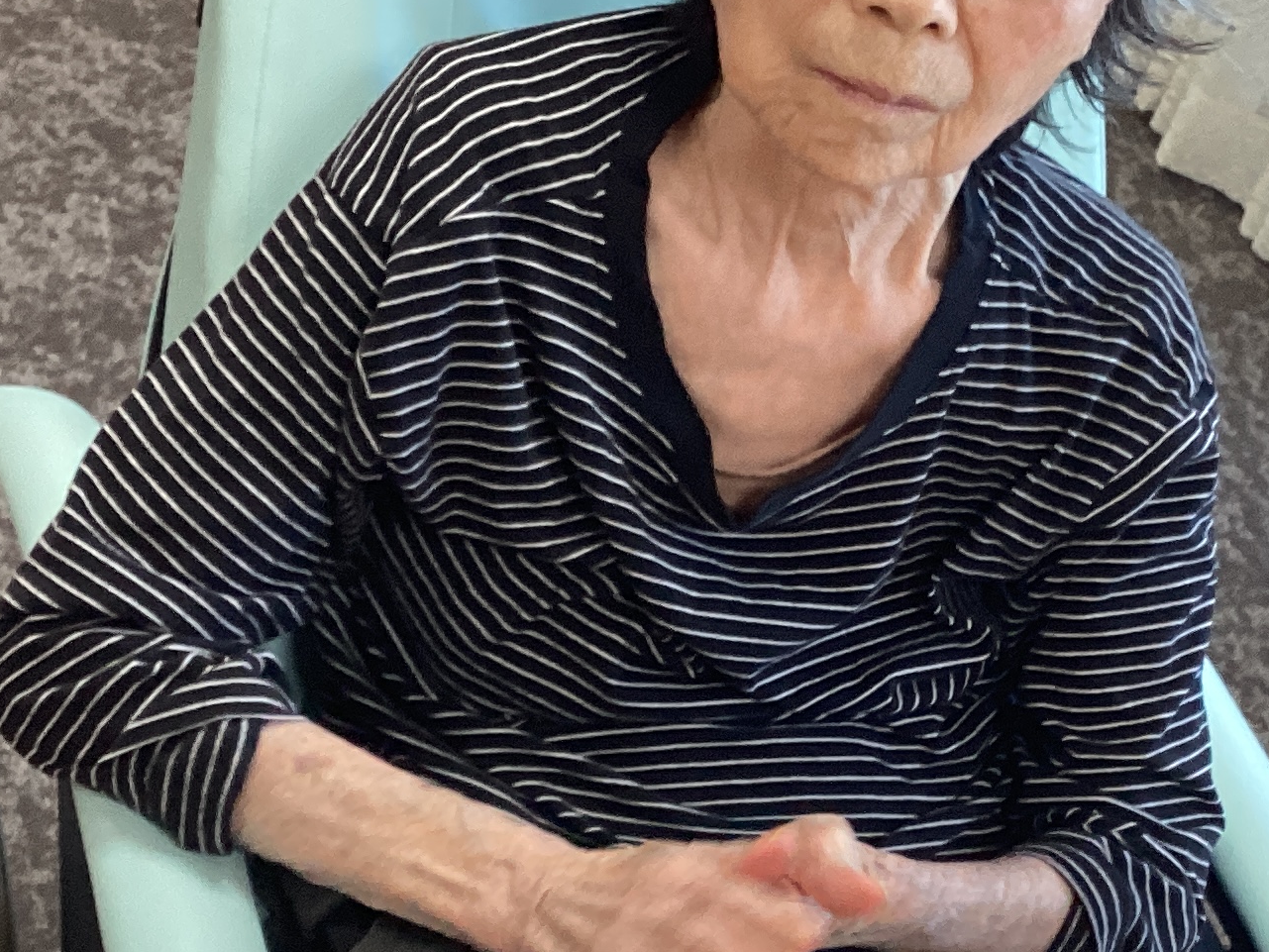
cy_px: 645
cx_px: 814
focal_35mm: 79
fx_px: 2896
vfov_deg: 18.6
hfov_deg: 24.6
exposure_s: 1/50
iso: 160
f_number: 2.4
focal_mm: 3.3
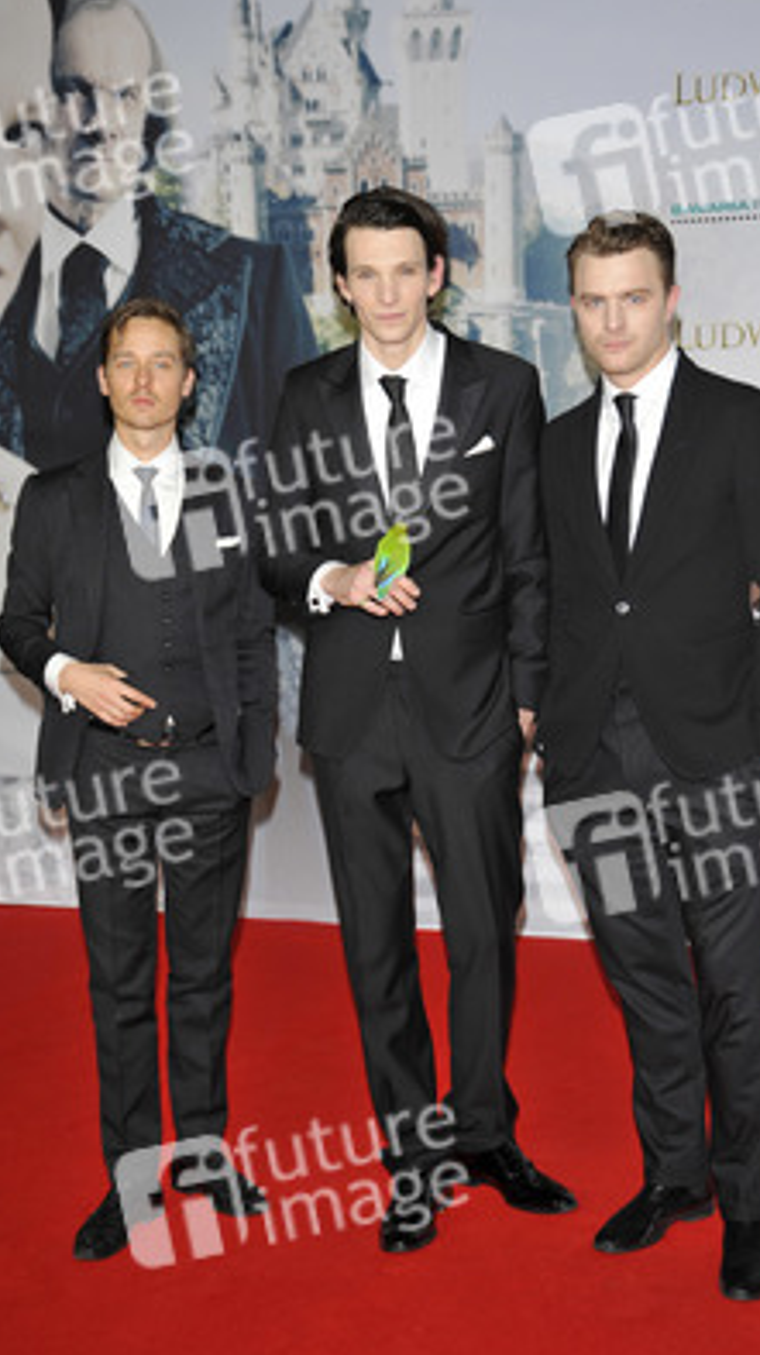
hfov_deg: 18.2
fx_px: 2370
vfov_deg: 31.9
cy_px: 671
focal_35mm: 66
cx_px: 394
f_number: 6.3
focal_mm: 62
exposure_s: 1/160
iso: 500
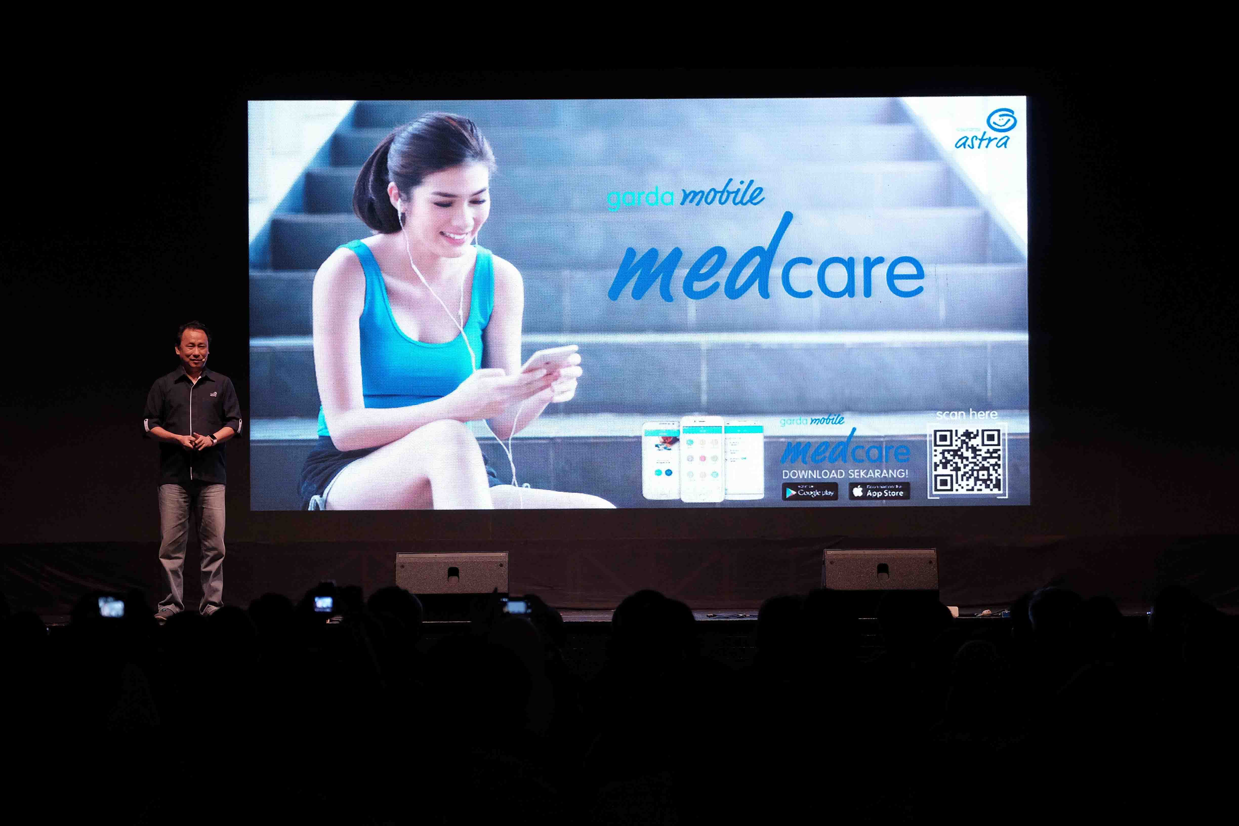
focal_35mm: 107
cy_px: 413
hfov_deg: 19.1
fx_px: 3682
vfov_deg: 12.8
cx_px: 620
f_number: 2.8
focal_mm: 71.5
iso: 1250
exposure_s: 1/100
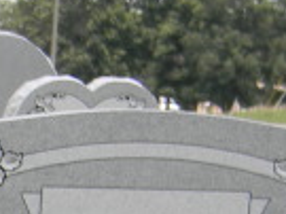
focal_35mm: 278
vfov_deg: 5.2
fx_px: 2295
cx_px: -528
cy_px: 538
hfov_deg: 6.6
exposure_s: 1/238
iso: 80
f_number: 3.9
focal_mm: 8.6
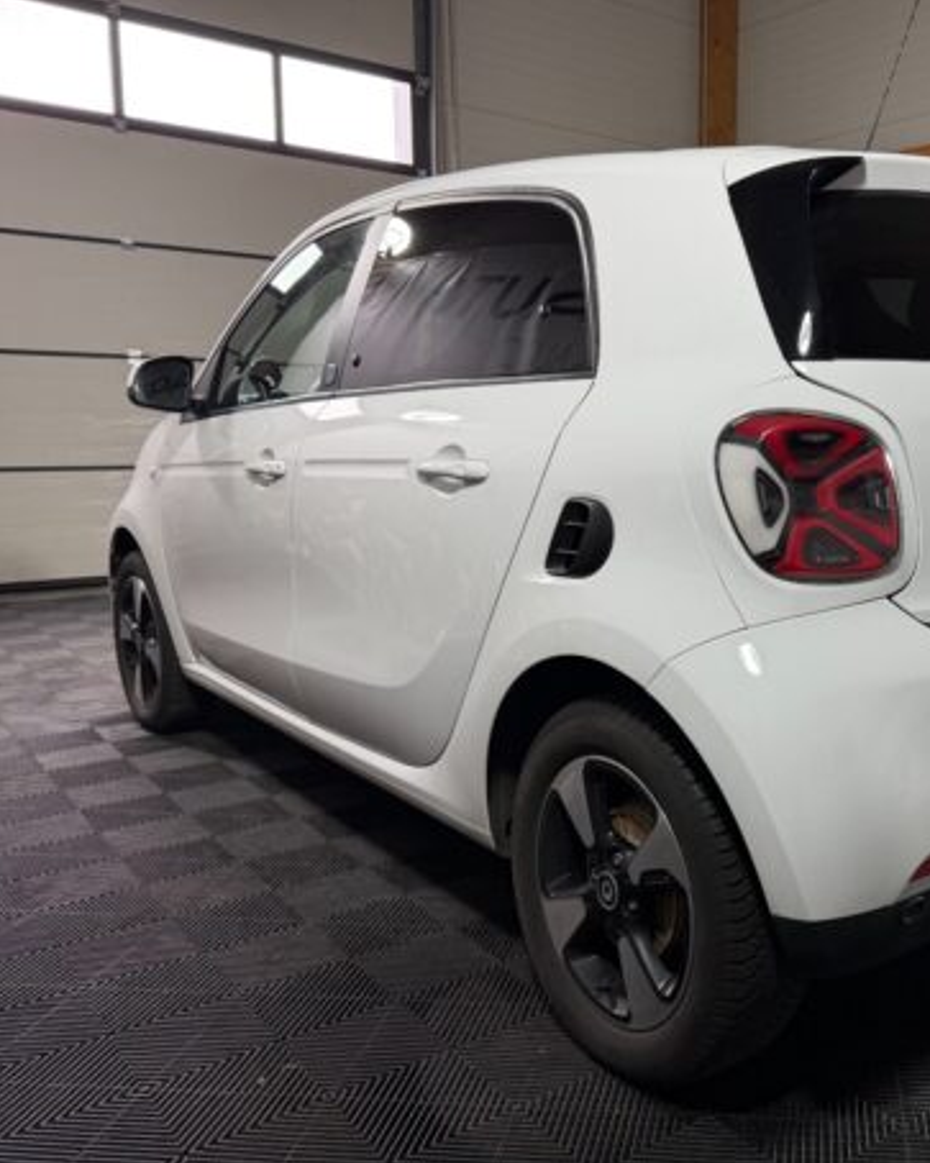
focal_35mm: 32
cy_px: 590
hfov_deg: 43.5
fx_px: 1101
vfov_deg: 55.7
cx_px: 751
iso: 160
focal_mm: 6.76
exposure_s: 1/50
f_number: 1.78
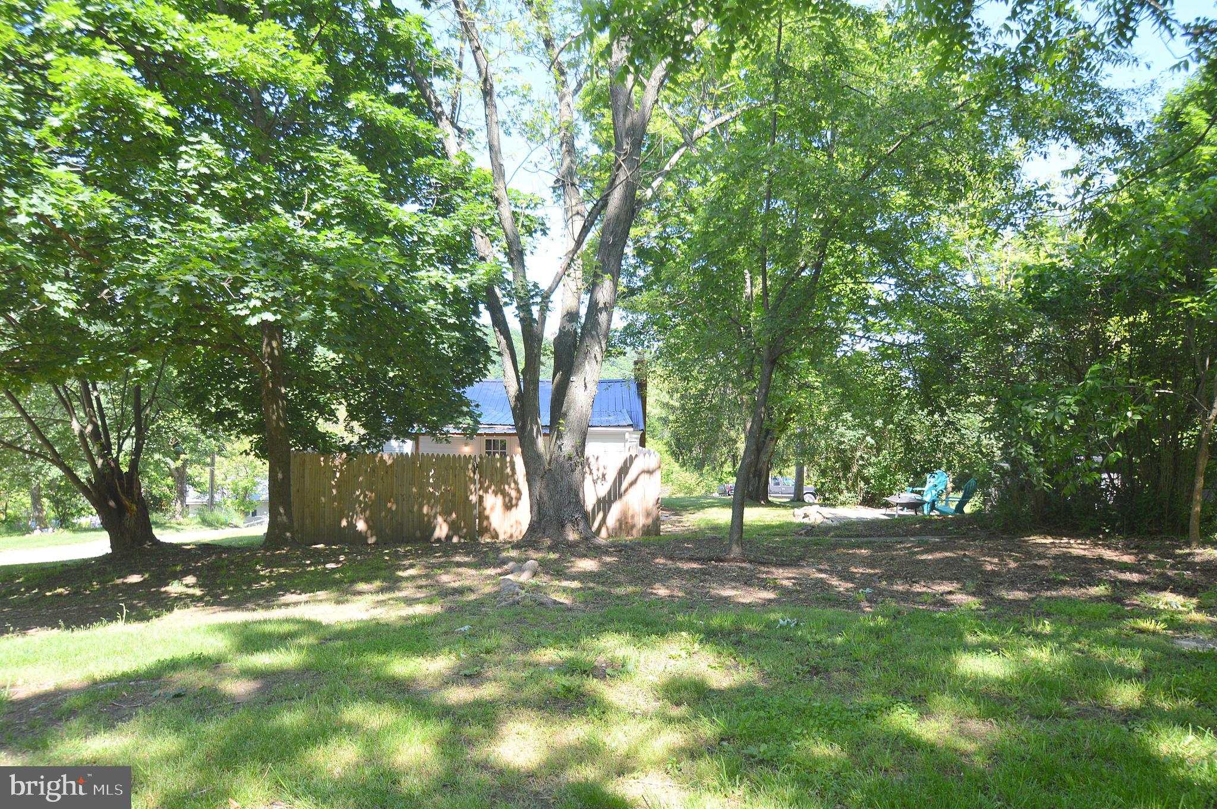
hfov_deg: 77.4
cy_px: 404
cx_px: 608
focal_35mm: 22
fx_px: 760
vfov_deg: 56.0
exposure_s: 1/125
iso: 160
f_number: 5.6
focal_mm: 15
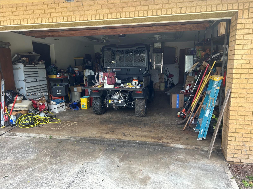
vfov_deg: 53.1
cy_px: 94
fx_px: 190
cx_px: 126
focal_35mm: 26
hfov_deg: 67.3
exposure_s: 1/312
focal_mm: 5.7
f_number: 1.5
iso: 50
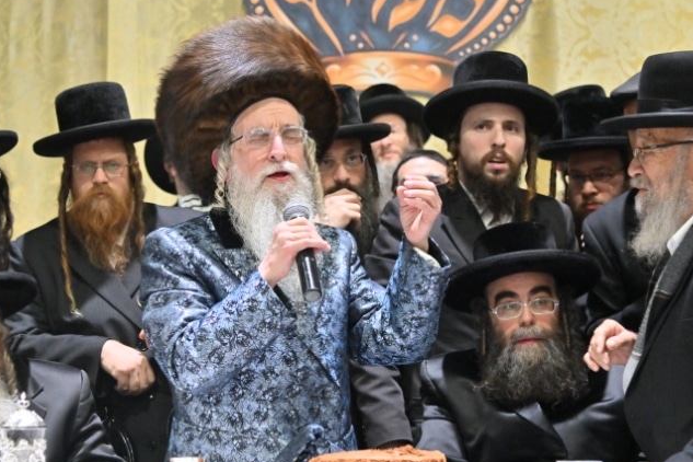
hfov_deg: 22.8
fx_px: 1713
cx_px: 238
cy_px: 272
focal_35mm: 89
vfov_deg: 15.4
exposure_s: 1/400
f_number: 4
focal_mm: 55
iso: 2500
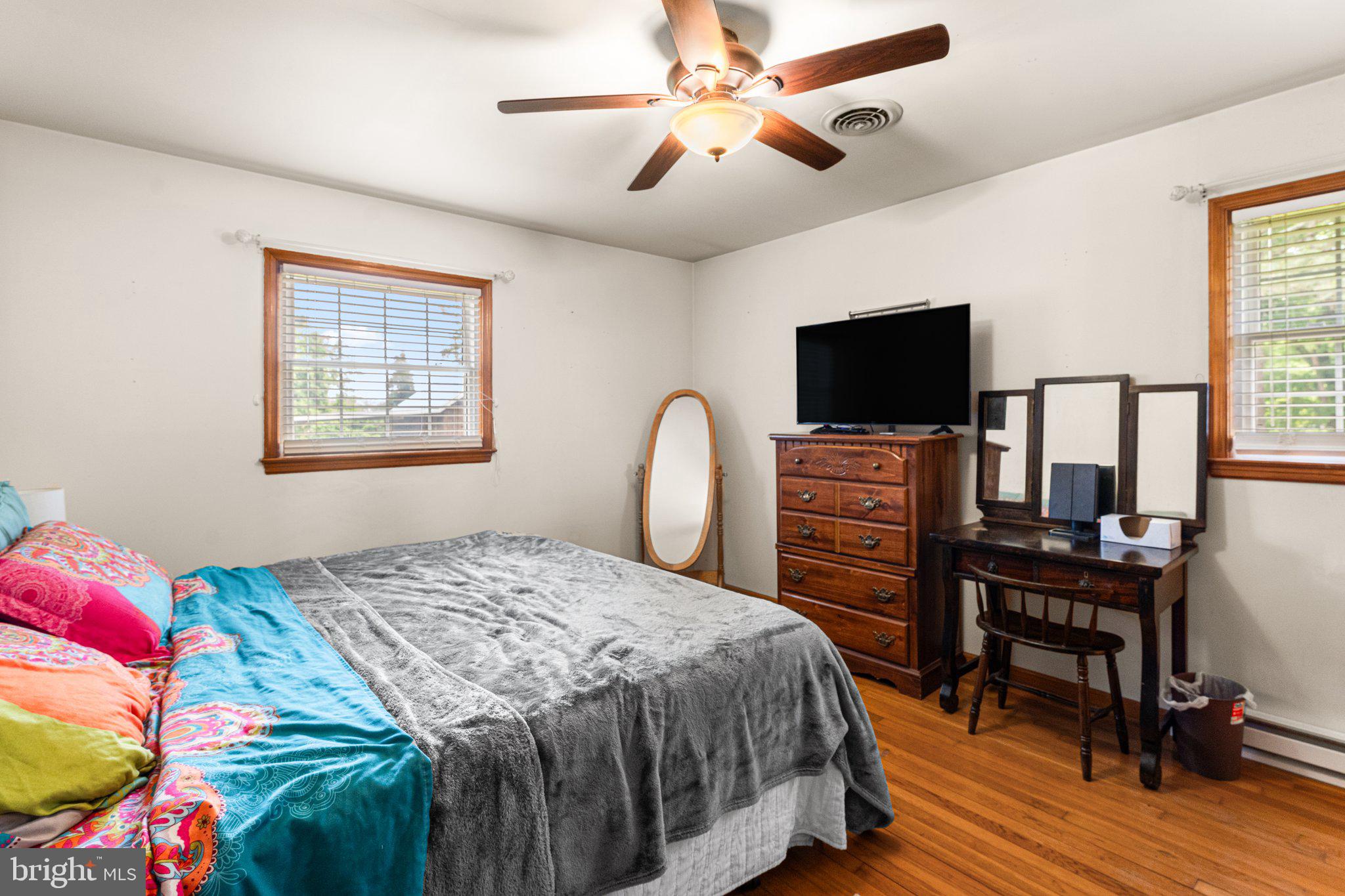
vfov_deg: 73.1
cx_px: 672
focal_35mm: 16
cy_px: 448
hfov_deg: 96.0
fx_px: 605
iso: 1000
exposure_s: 1/8
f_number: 7.1
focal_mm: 16.2
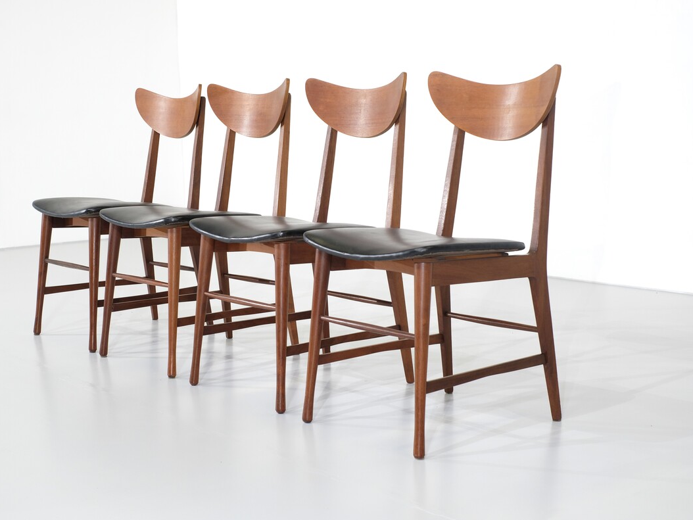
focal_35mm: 58
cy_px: 262
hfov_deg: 33.2
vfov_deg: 25.2
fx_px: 1161
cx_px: 303
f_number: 5.6
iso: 800
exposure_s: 1/56
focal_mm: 35
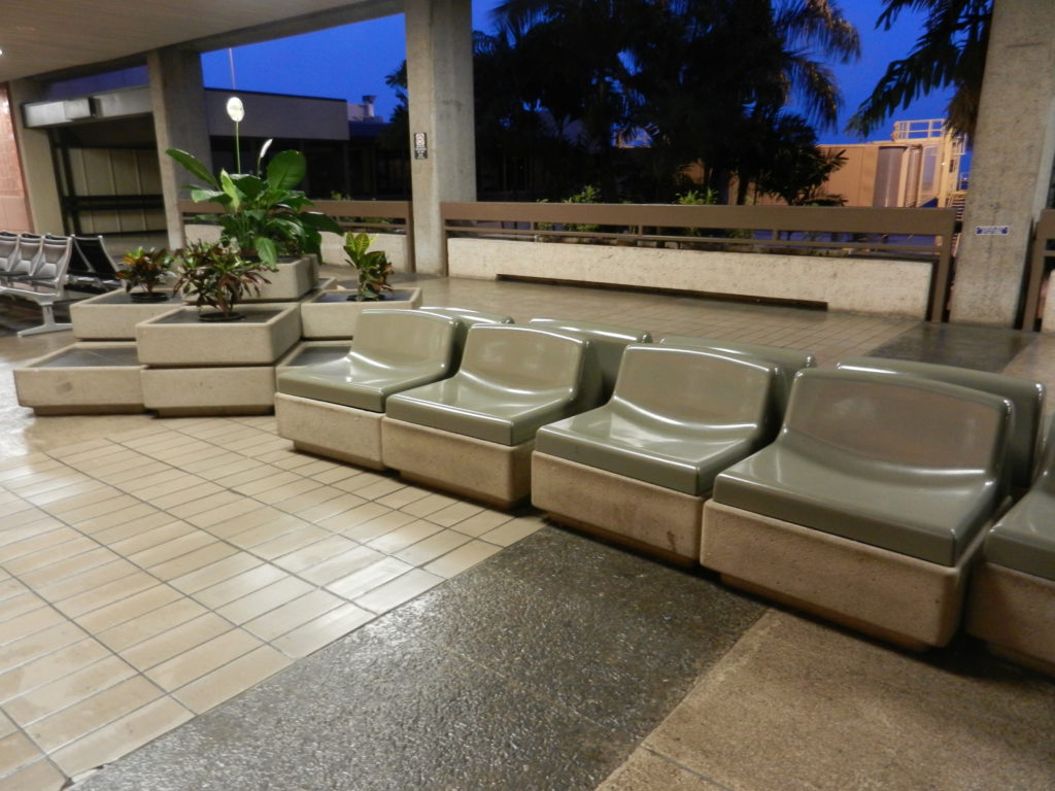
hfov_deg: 69.4
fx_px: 762
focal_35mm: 25
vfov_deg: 54.9
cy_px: 396
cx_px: 528
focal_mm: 4.5
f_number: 3.5
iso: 400
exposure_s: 1/6
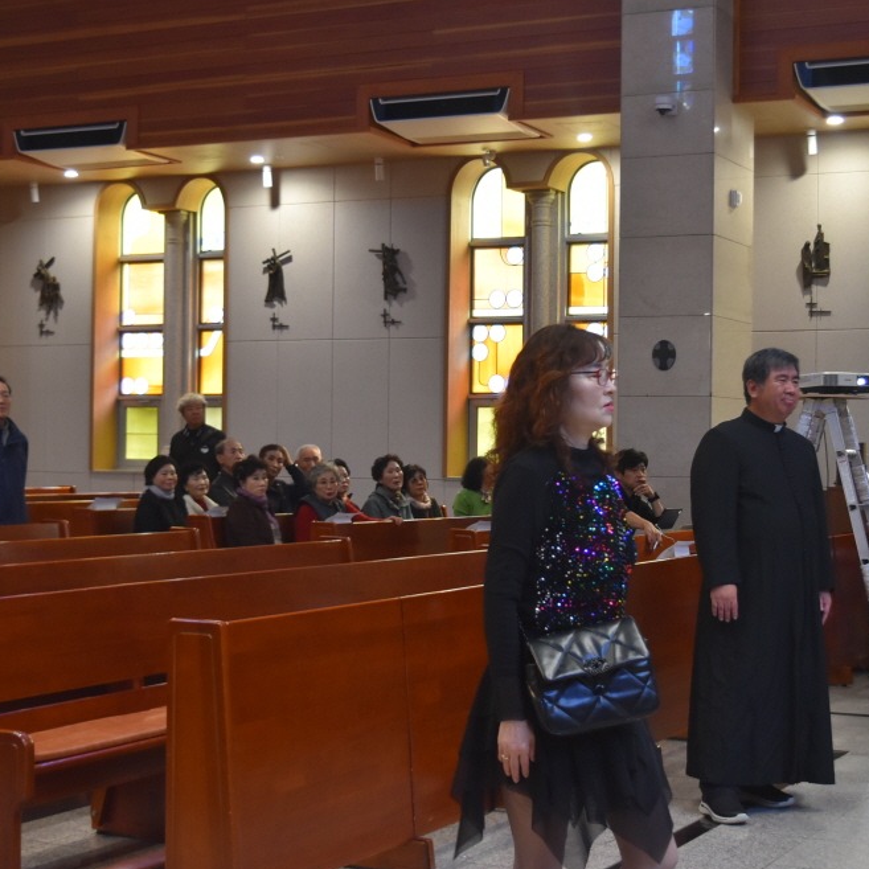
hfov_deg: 26.0
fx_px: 1875
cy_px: 440
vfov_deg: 26.1
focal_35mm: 66
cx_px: 534
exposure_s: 1/60
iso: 1000
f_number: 4.5
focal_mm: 34
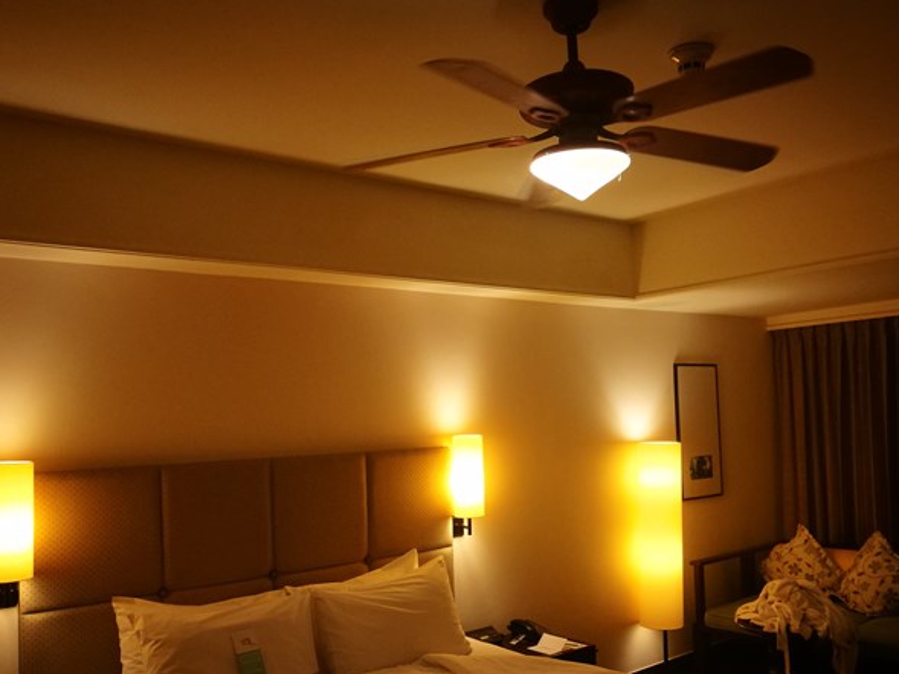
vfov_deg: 42.8
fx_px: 857
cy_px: 393
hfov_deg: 55.1
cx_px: 513
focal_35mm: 33
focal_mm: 4.5
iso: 320
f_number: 2.2
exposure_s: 1/33.3
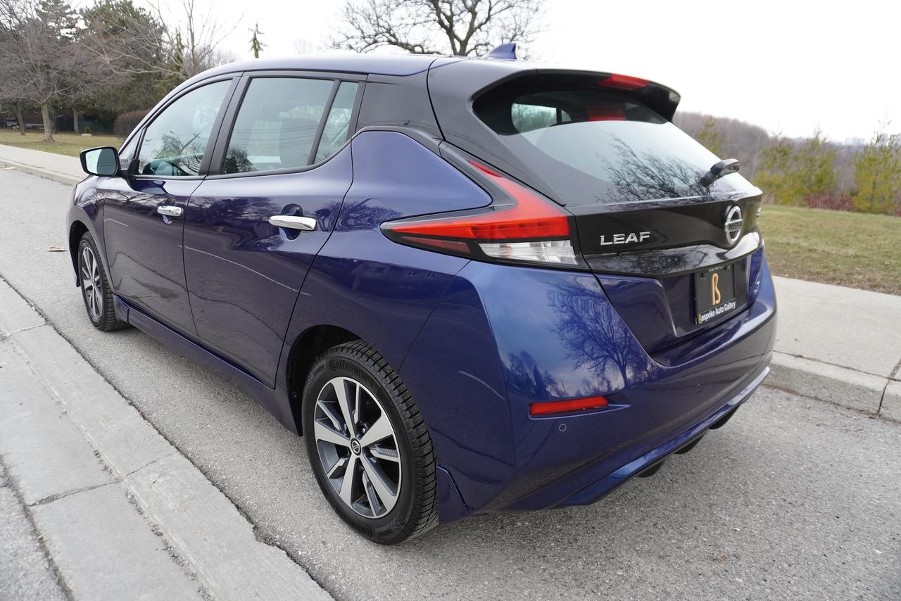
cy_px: 300
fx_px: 601
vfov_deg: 53.2
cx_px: 450
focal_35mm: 24
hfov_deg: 73.7
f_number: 4
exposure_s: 1/160
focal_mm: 16
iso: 400
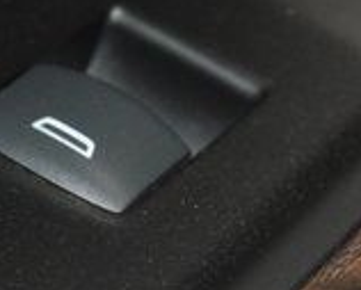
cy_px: 111
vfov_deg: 3.9
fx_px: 4260
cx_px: 71
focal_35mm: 398
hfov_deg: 4.8
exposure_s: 1/60
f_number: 4.5
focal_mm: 70
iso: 1800
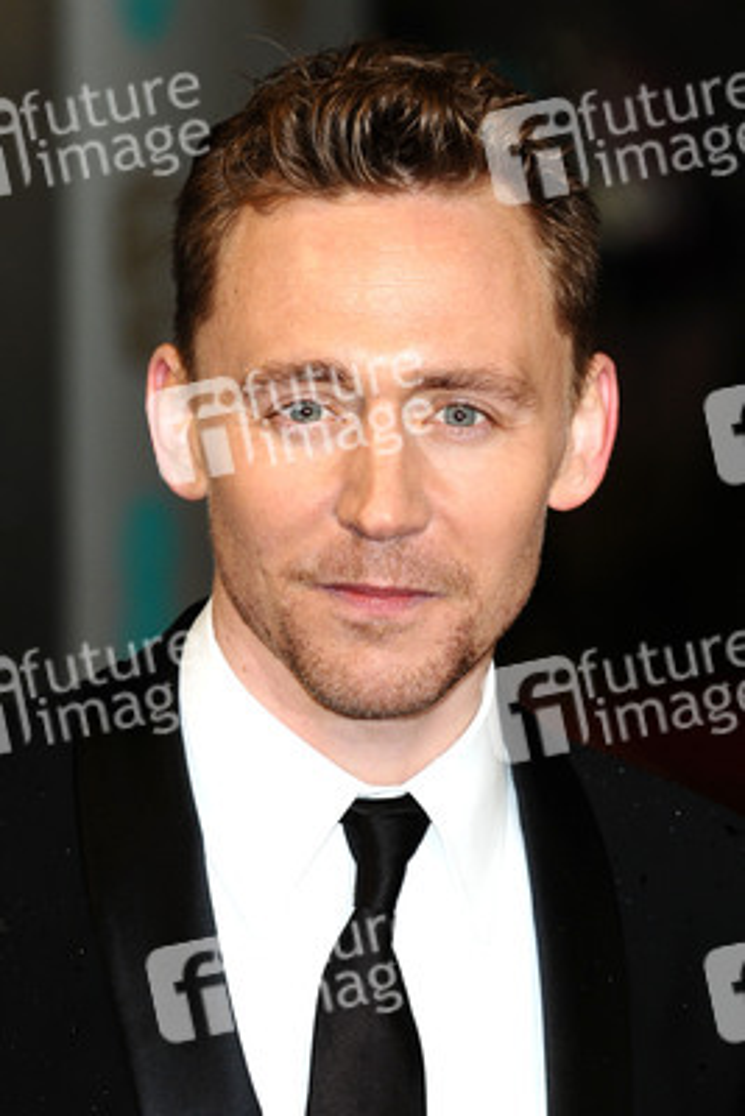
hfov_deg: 6.3
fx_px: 6745
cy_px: 558
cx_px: 372
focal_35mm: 218
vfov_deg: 9.5
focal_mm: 145
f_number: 4
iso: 320
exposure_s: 1/200
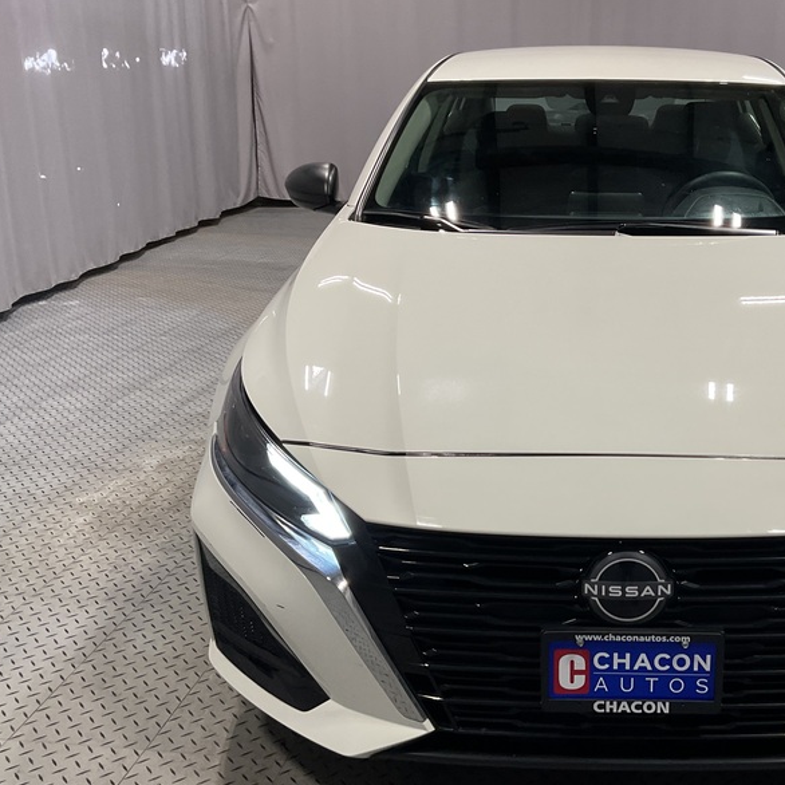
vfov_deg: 40.0
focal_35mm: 42
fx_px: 1078
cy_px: 410
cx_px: 580
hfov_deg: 39.1
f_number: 1.8
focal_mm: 3
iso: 40
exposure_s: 1/120
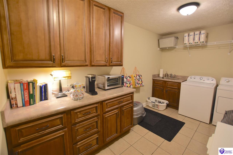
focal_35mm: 15
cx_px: 116
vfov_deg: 77.3
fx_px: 97
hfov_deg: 100.4
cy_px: 78
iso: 220
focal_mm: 10
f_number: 3.5
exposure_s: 1/15
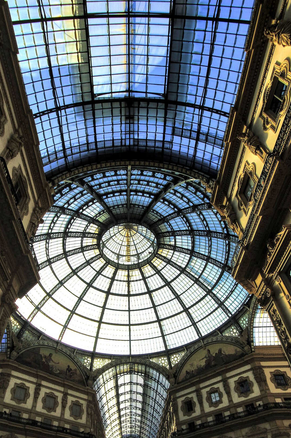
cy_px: 305
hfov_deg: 57.0
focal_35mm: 22
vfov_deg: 75.2
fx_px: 267
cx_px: 131
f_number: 8
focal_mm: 10
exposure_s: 1/400
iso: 200
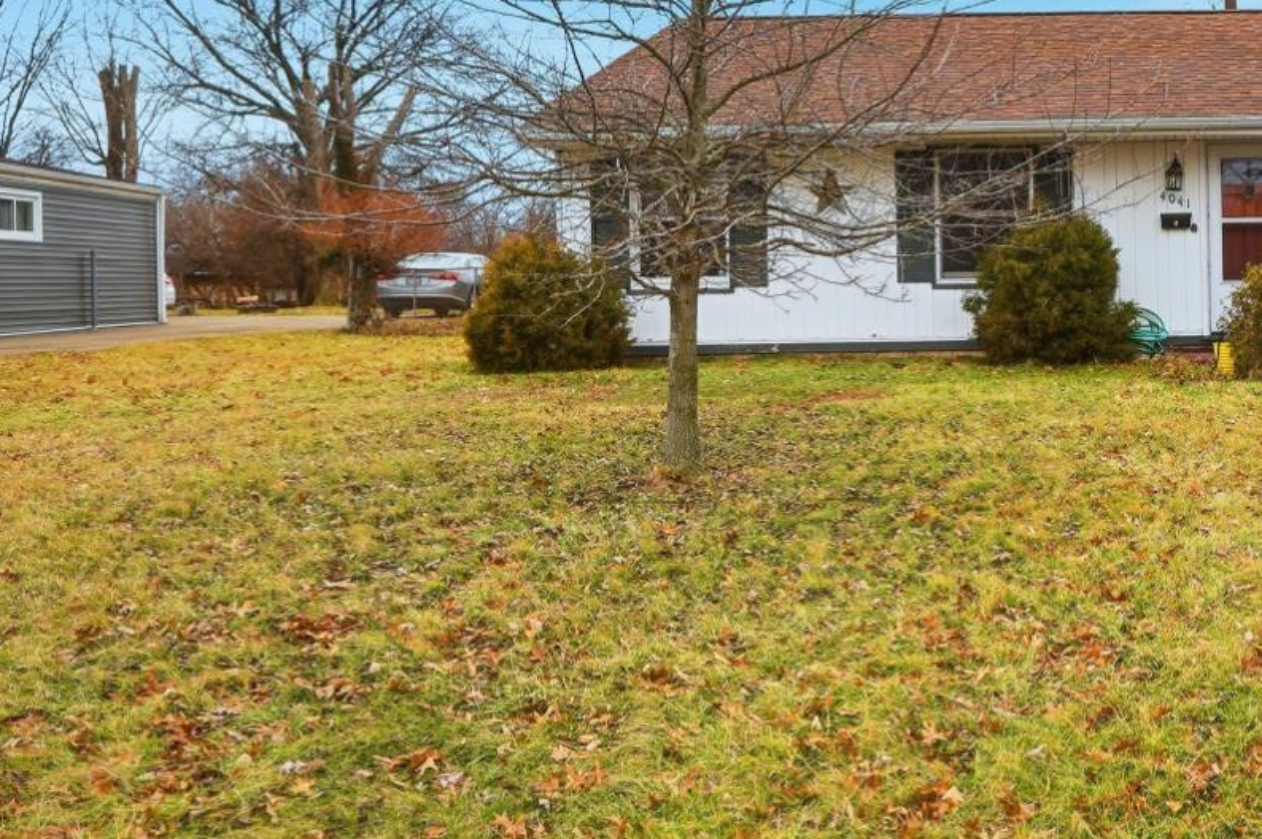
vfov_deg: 36.7
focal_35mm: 35
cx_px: 1173
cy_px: 149
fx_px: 1211
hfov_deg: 48.3
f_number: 4
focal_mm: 12.2
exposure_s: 1/1000
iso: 100
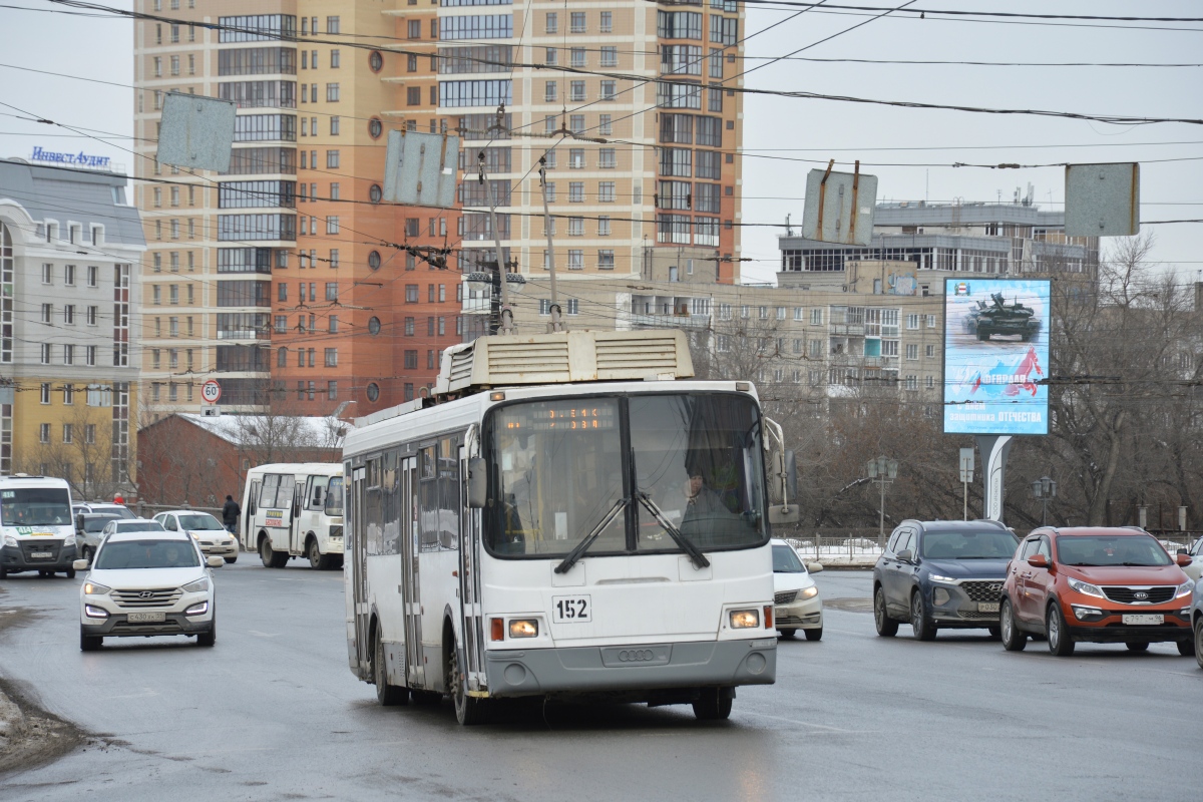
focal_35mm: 158
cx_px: 602
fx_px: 5263
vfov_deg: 8.7
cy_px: 401
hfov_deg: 13.0
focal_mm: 105
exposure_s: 1/250
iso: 100
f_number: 6.3
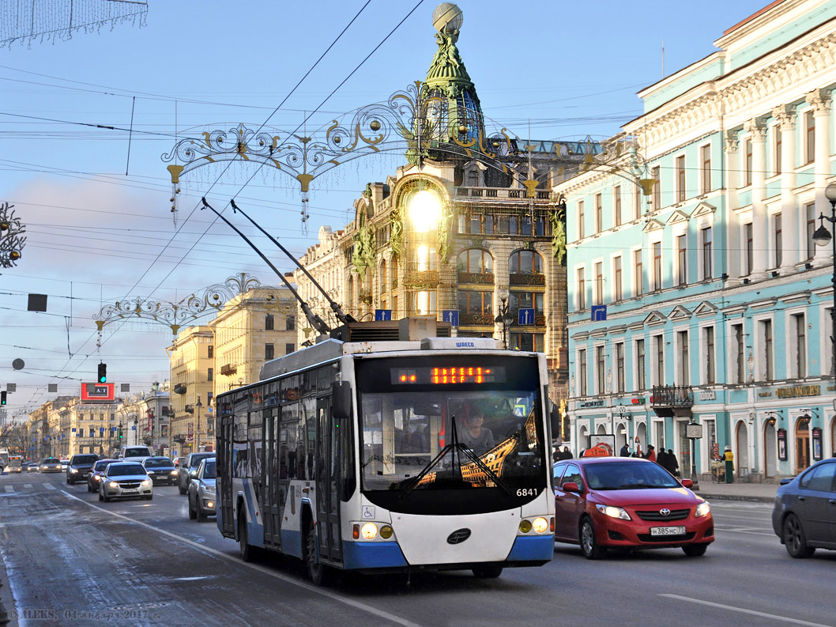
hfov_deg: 26.5
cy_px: 314
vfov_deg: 20.0
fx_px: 1776
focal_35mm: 74
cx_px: 447
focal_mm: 45
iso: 200
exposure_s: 1/320
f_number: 6.3
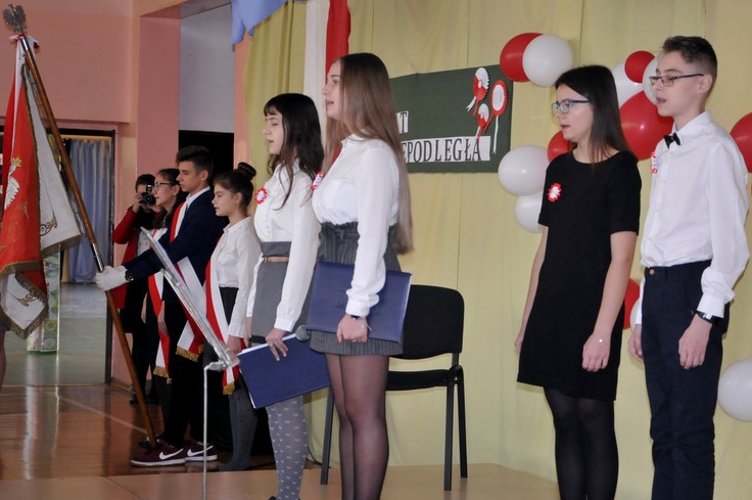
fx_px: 1913
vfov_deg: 14.9
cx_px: 415
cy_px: 275
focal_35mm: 92
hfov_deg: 22.2
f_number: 4.8
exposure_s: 1/80
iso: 1250
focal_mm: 45
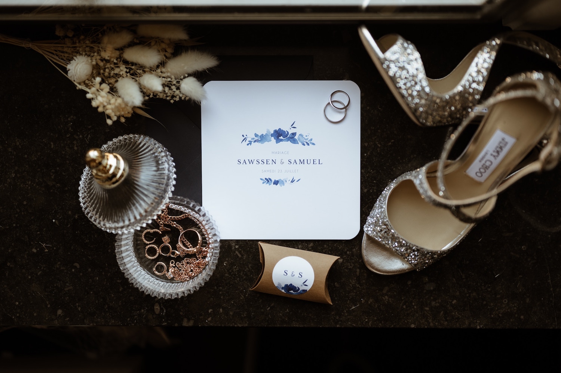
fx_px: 779
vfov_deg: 27.0
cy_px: 186
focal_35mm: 50
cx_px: 280
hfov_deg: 39.6
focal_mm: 50
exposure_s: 1/640
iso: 400
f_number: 2
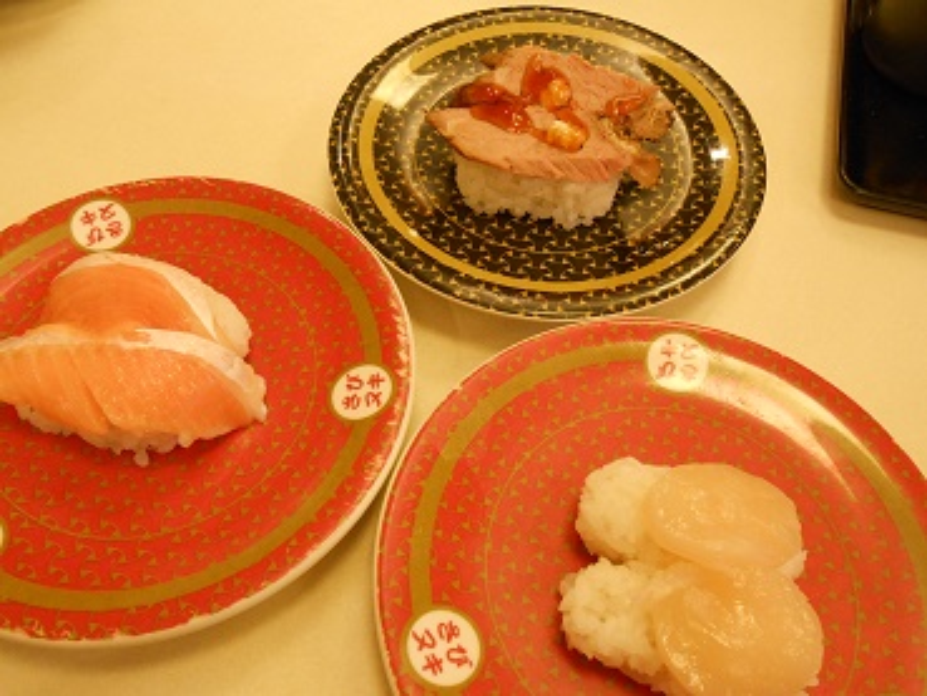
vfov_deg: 46.8
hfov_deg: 59.9
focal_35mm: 30
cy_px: 348
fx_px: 804
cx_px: 464
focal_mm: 5.3
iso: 400
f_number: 3.8
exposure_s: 1/20
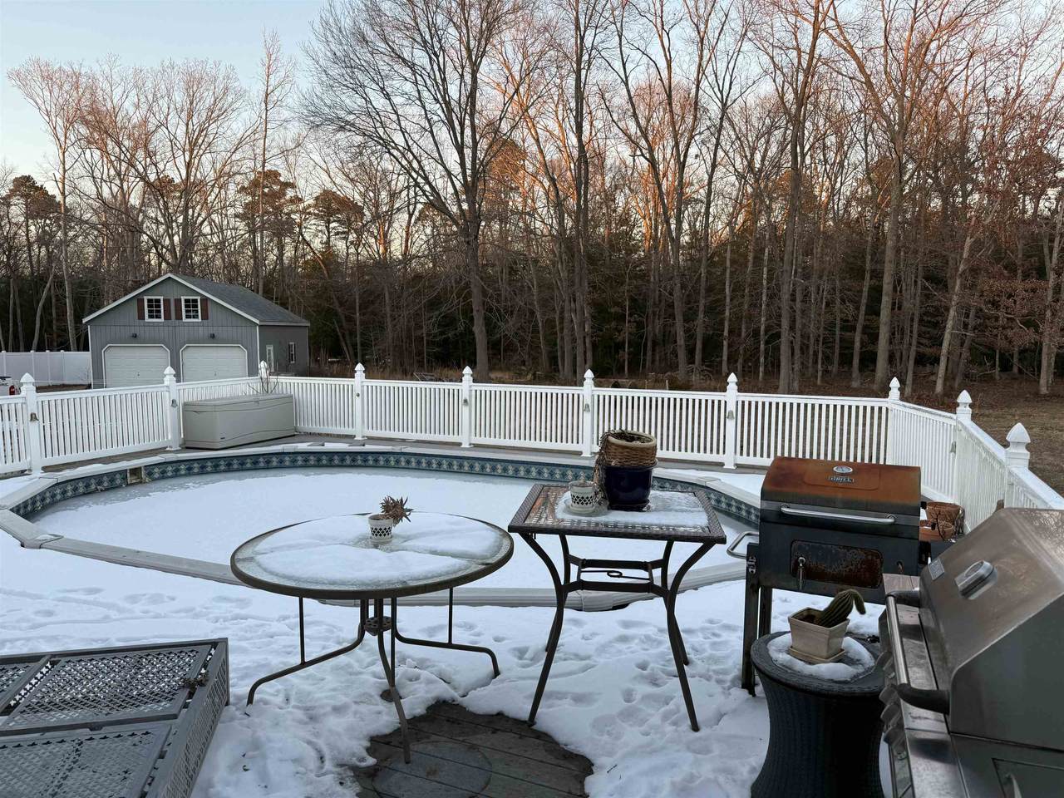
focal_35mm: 24
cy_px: 399
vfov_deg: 56.8
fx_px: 738
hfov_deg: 71.6
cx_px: 532
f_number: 1.78
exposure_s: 1/263
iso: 64
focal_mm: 6.76
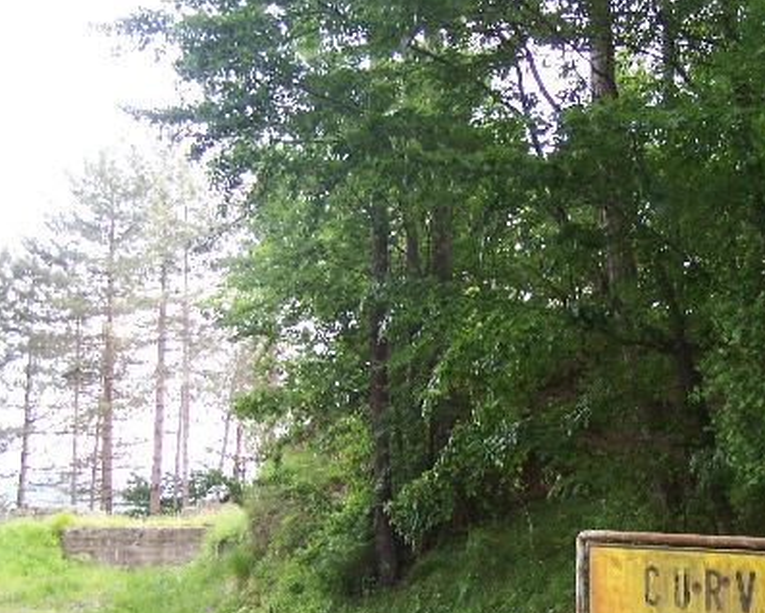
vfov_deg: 26.9
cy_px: 424
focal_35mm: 56
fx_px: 1269
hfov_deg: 33.3
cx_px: 507
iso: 140
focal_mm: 6.3
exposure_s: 1/125
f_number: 2.8
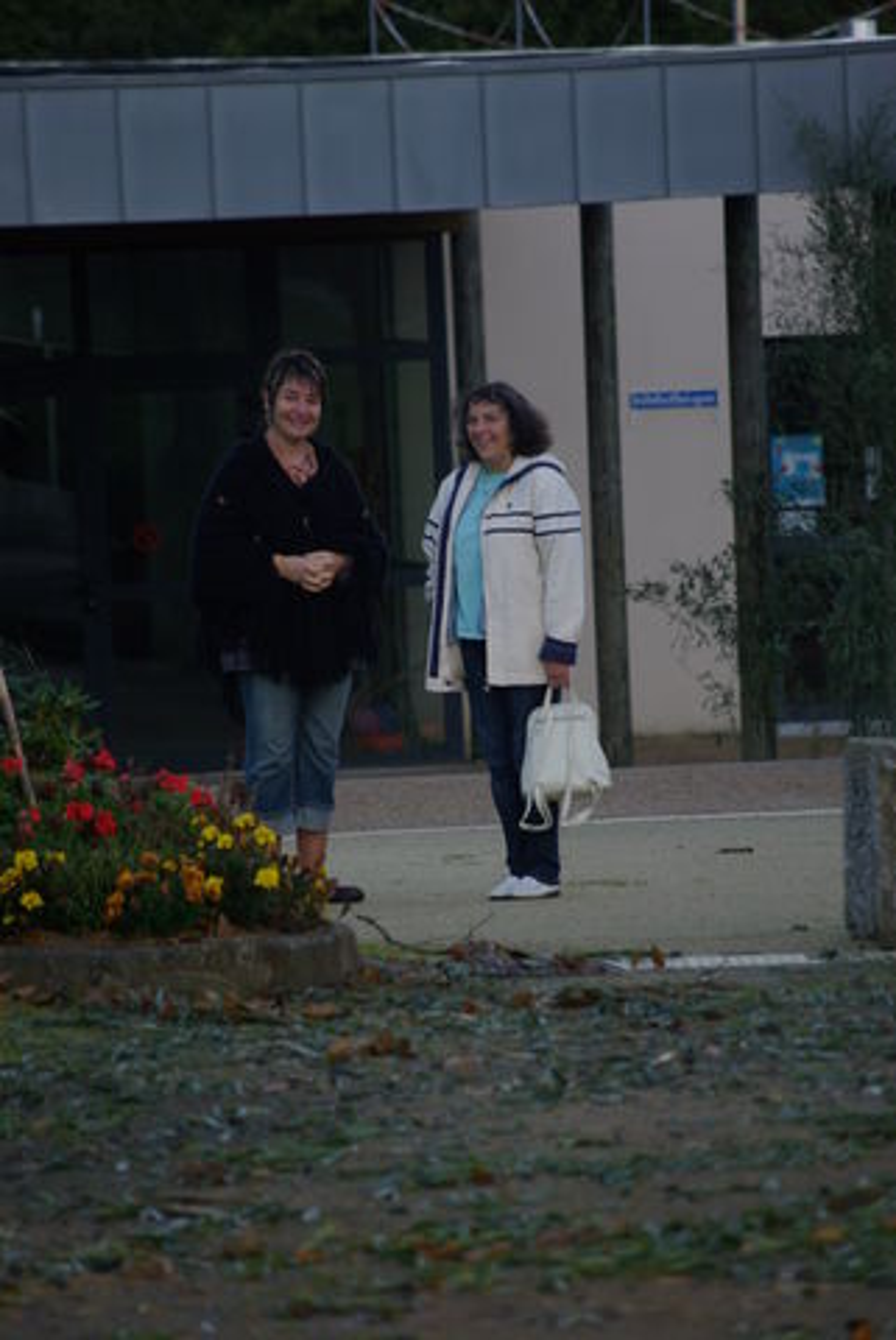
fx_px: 10057
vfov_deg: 7.6
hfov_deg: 5.1
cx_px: 448
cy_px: 670
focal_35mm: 270
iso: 400
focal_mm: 180
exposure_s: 1/180
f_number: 5.6
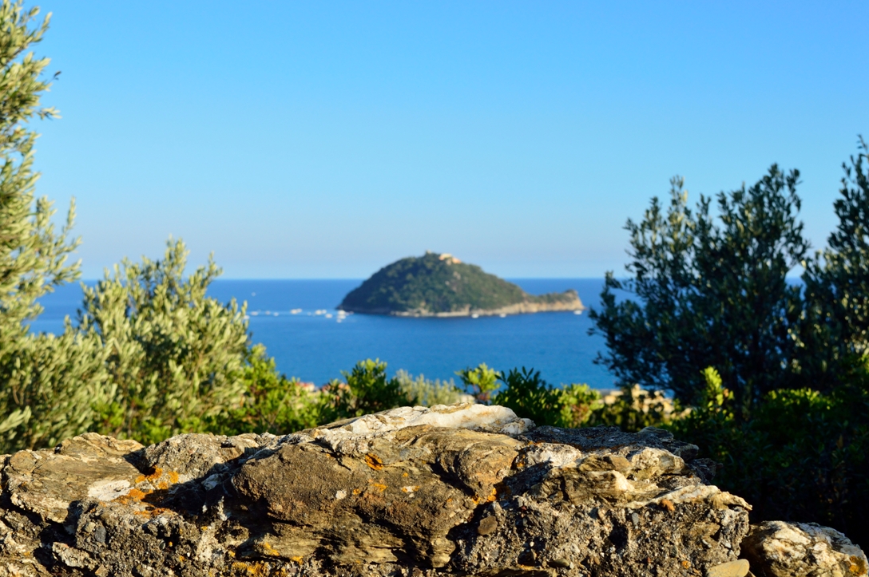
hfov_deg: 34.5
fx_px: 1399
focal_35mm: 58
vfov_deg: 23.3
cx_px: 409
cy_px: 279
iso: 200
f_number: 10
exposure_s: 1/400
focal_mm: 36
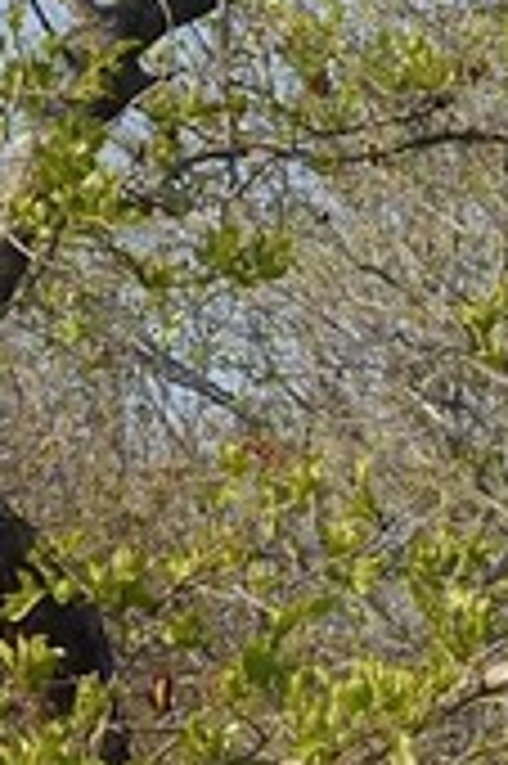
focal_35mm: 415
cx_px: 2940
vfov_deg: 5.0
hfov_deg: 3.0
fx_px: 8801
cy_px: 544
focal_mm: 44
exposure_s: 1/160
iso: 200
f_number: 13
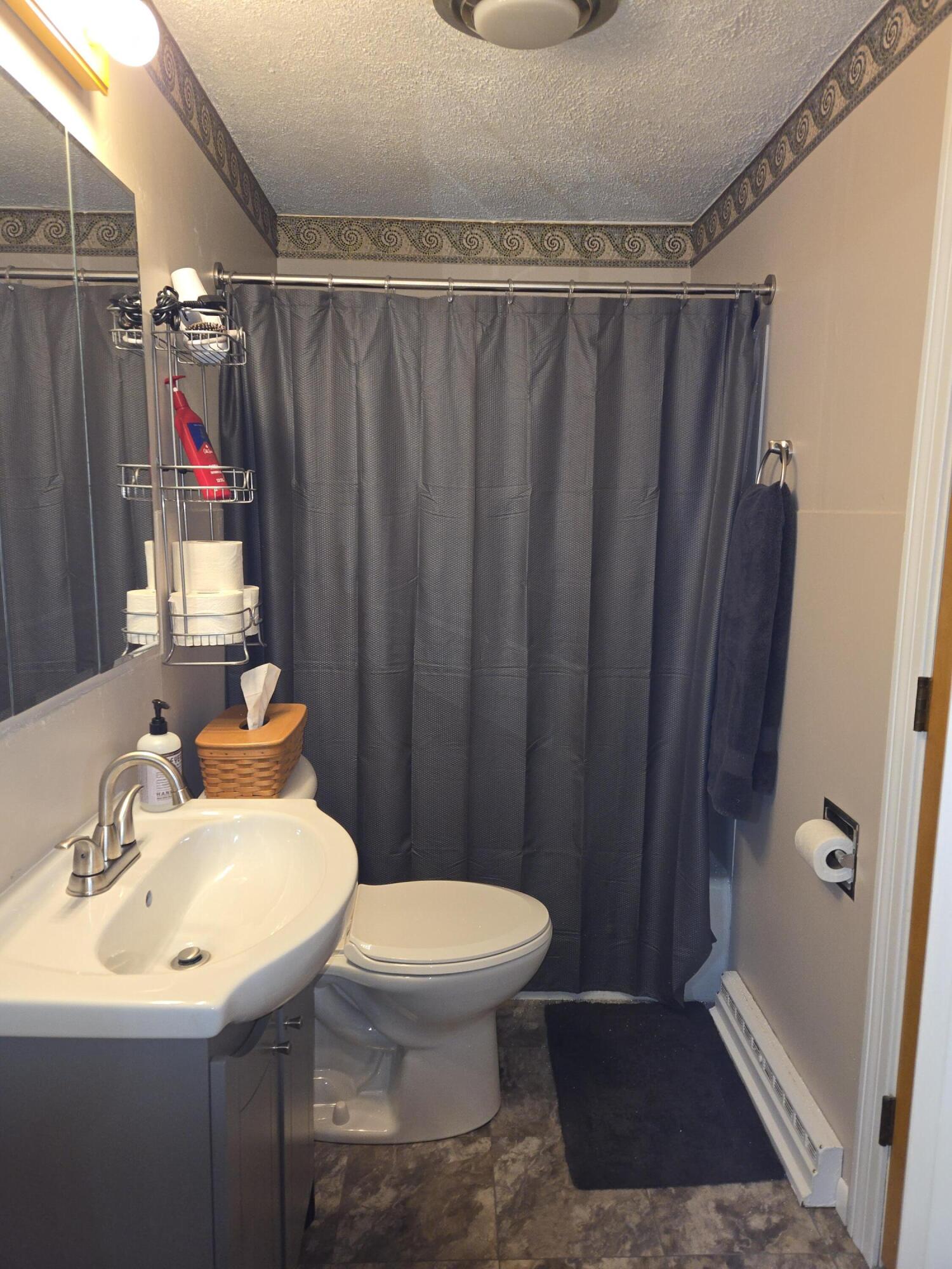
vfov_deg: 73.9
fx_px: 843
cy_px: 634
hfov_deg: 58.9
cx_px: 476
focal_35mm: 23
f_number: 1.8
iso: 125
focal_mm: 5.4
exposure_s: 1/40
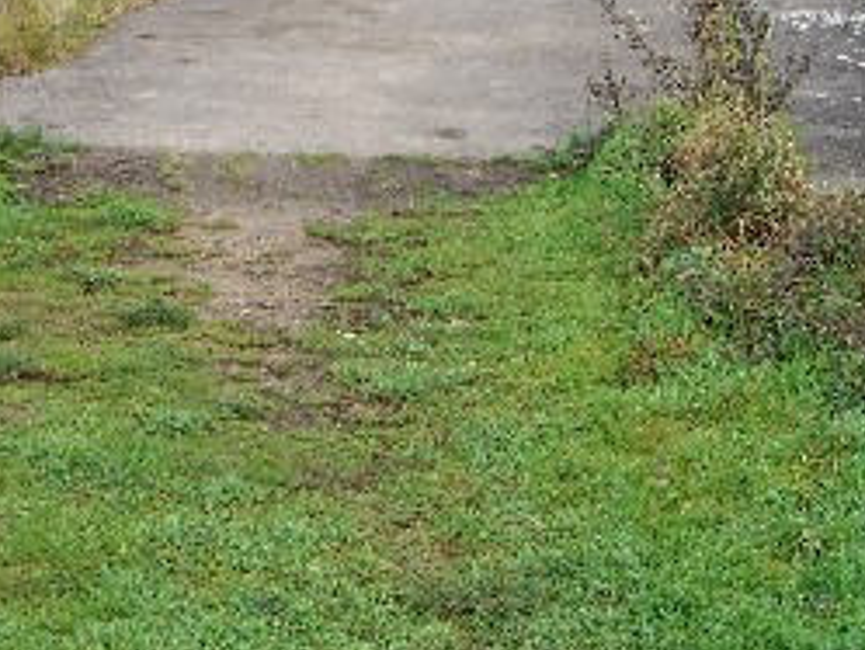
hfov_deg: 22.0
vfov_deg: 16.3
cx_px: 335
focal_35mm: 89
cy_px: -5
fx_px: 2225
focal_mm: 7.9
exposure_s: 1/200
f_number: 2.8
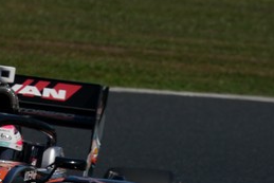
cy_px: 233
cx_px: -70
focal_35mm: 1407
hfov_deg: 1.5
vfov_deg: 1.0
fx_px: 10714
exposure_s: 1/800
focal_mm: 506
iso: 200
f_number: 13
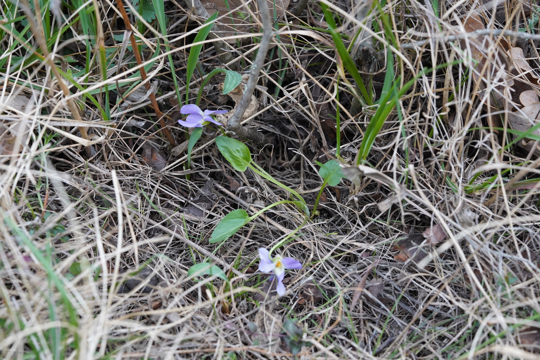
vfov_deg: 15.2
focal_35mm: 90
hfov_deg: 22.6
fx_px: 1350
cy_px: 180
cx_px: 270
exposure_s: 1/250
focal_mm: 90
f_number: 8
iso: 2000
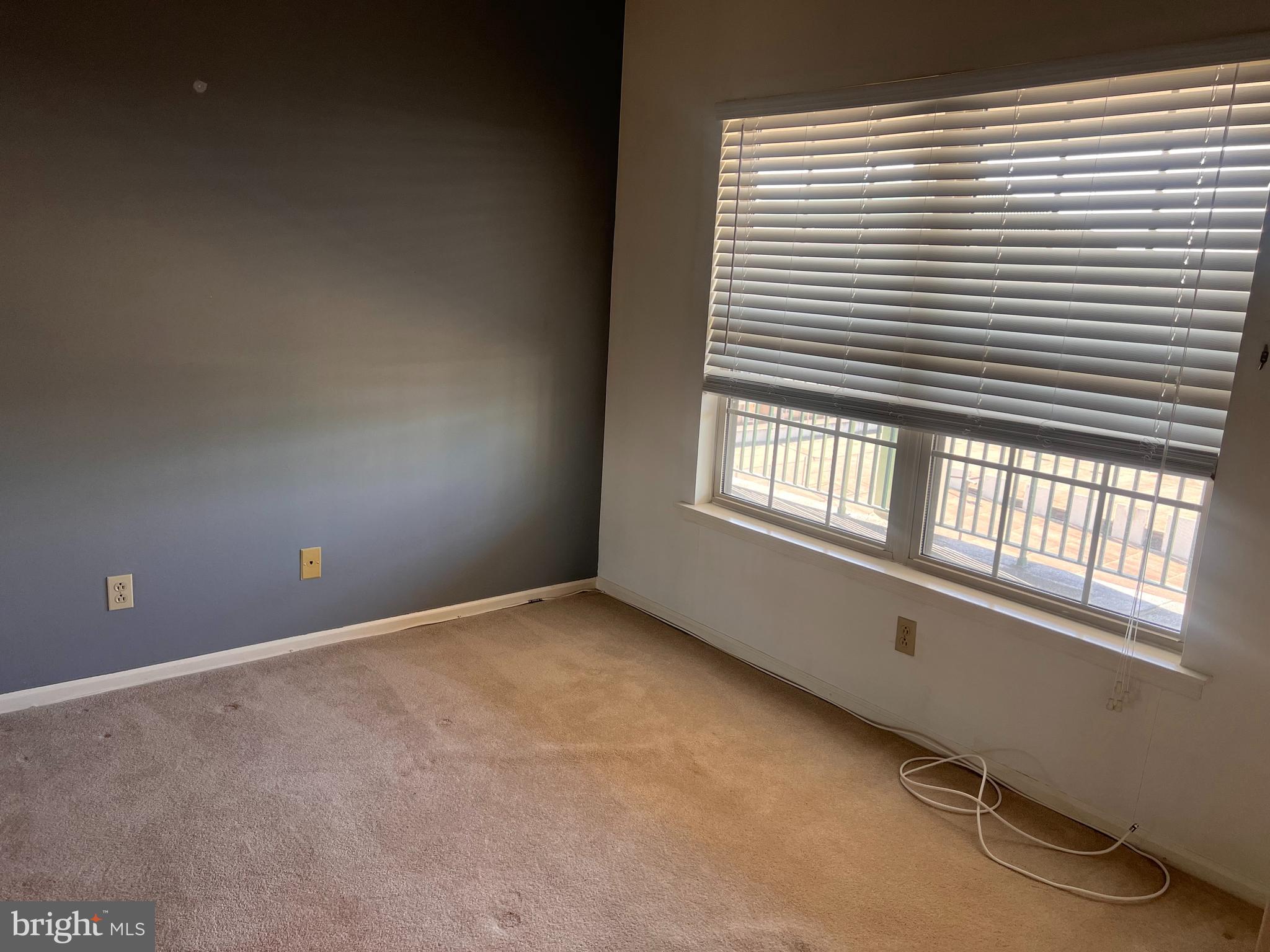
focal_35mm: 26
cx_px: 635
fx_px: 954
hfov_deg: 67.3
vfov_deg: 53.1
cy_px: 476
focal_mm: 5.7
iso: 100
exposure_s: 1/120
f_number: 1.5
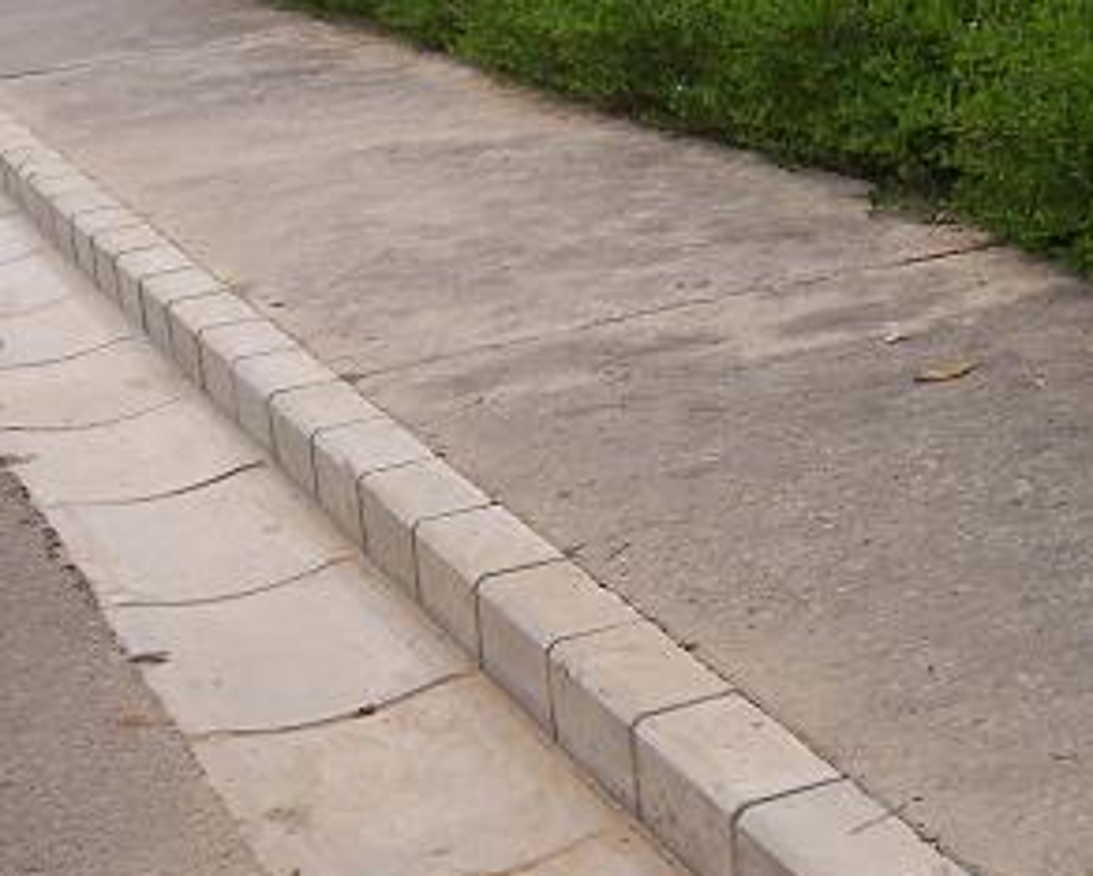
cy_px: 631
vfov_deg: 21.1
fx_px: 2331
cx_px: 642
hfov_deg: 26.4
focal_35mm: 72
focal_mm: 6
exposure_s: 1/500
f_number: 4.8
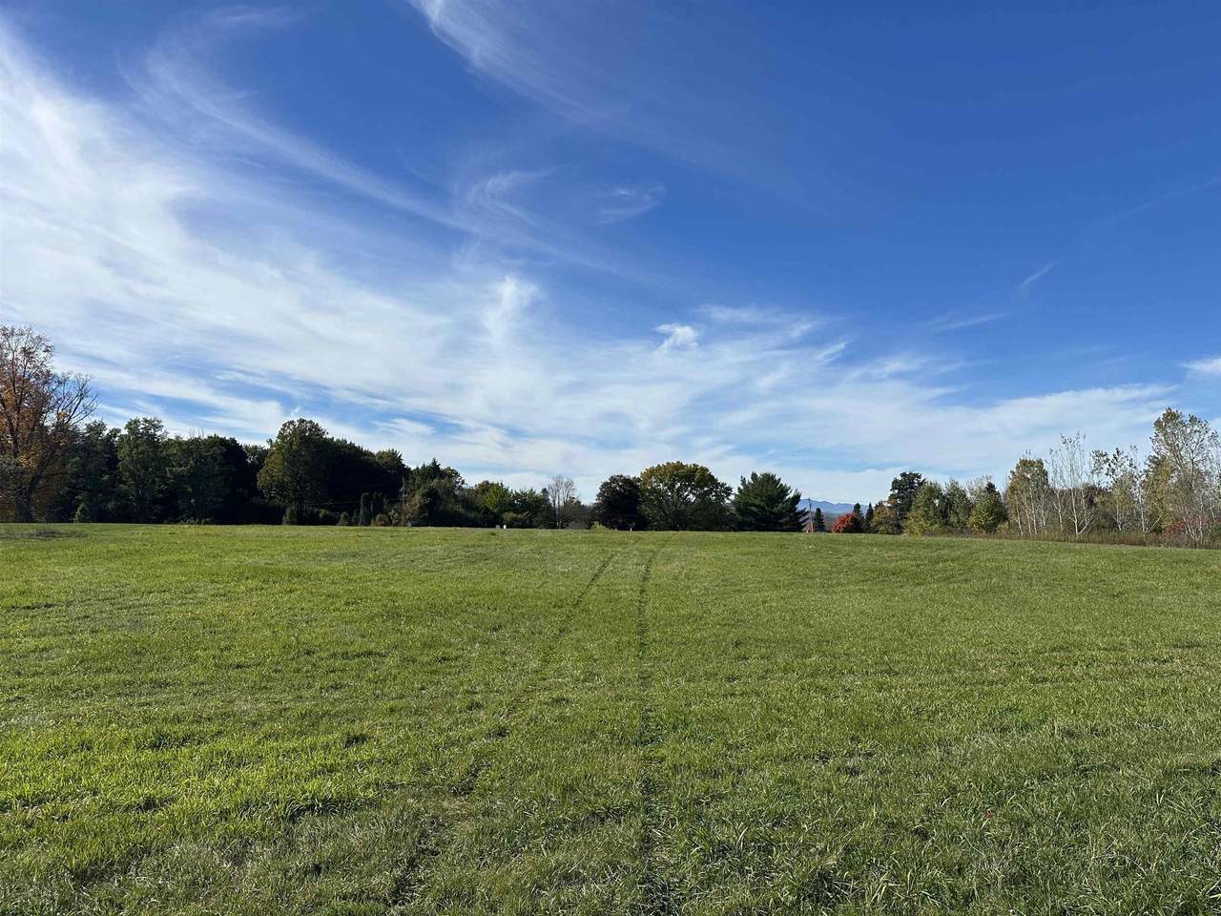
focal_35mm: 24
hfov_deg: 71.6
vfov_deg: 56.8
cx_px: 610
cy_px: 458
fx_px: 847
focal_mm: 6.86
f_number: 1.78
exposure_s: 1/7042
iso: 80
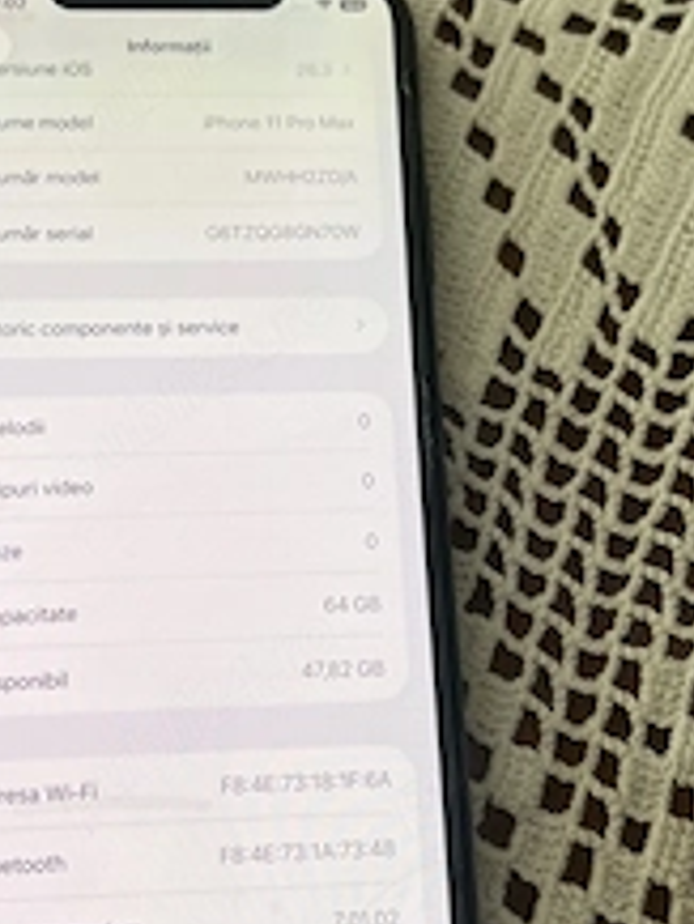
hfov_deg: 30.2
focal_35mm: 48
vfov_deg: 39.6
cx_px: 281
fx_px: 1282
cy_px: 439
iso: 125
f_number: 1.5
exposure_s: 1/111
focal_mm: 5.7
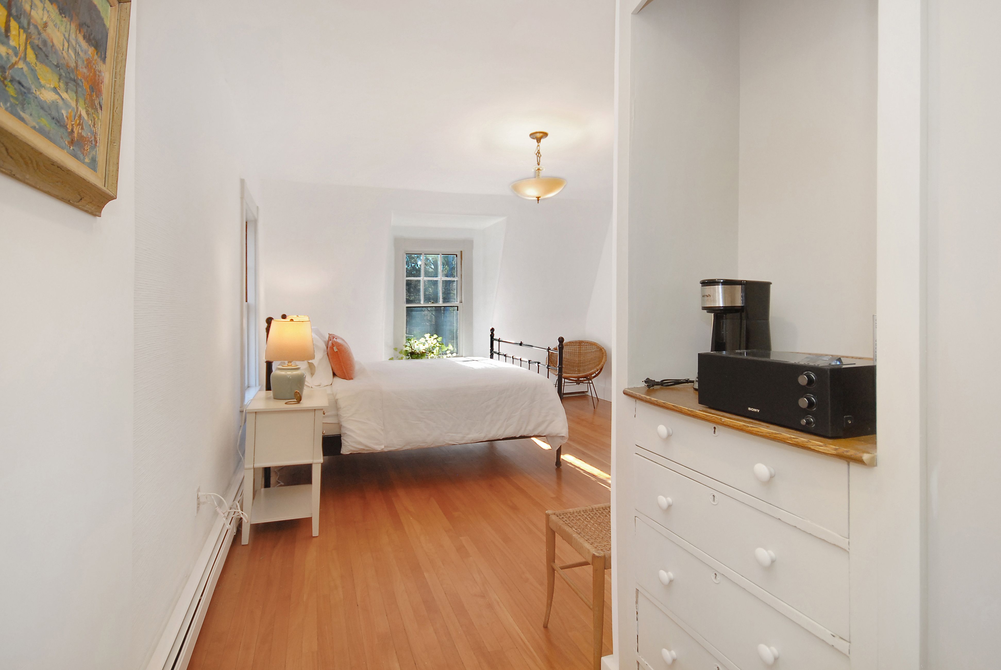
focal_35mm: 16
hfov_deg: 94.9
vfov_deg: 72.2
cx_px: 500
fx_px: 459
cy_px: 335
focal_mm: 11
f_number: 5
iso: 400
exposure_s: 1/40
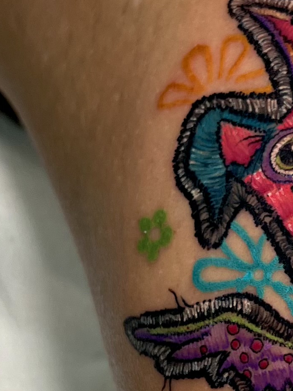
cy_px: 294
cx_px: 376
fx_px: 1275
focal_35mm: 113
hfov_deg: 12.7
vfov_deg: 17.3
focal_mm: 5.7
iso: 125
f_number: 1.5
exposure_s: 1/100
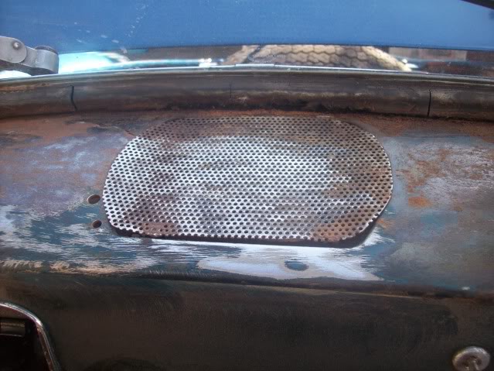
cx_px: 247
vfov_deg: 39.6
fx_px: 514
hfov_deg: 51.4
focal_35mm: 36
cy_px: 186
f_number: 2.7
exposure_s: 1/89.6
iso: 80
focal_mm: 6
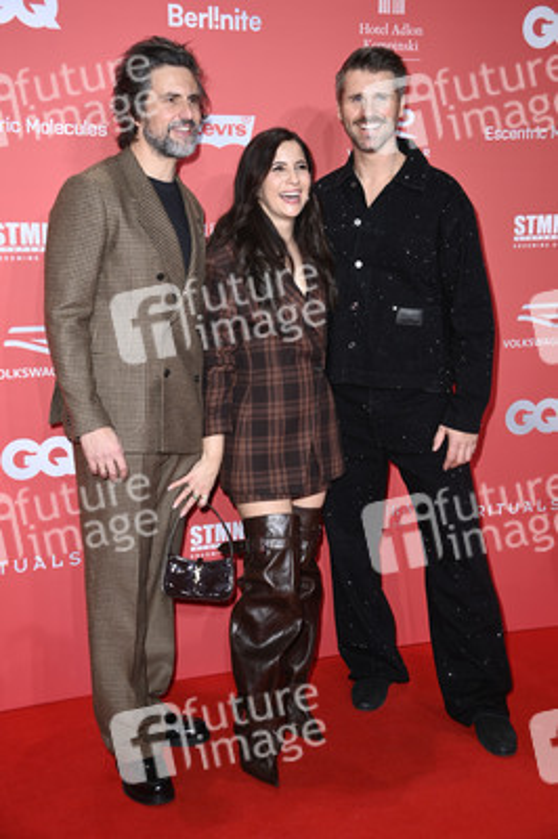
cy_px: 420
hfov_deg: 28.0
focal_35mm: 48
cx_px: 279
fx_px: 1118
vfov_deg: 41.1
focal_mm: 48
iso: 800
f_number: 5
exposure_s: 1/250
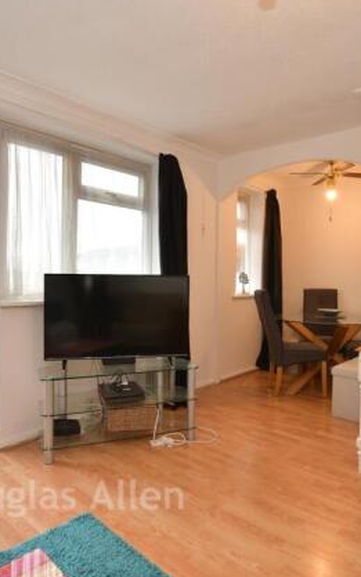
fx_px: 377
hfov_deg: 51.1
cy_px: 288
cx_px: 189
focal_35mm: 24
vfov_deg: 74.8
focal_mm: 10
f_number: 8
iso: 100
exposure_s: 1/3
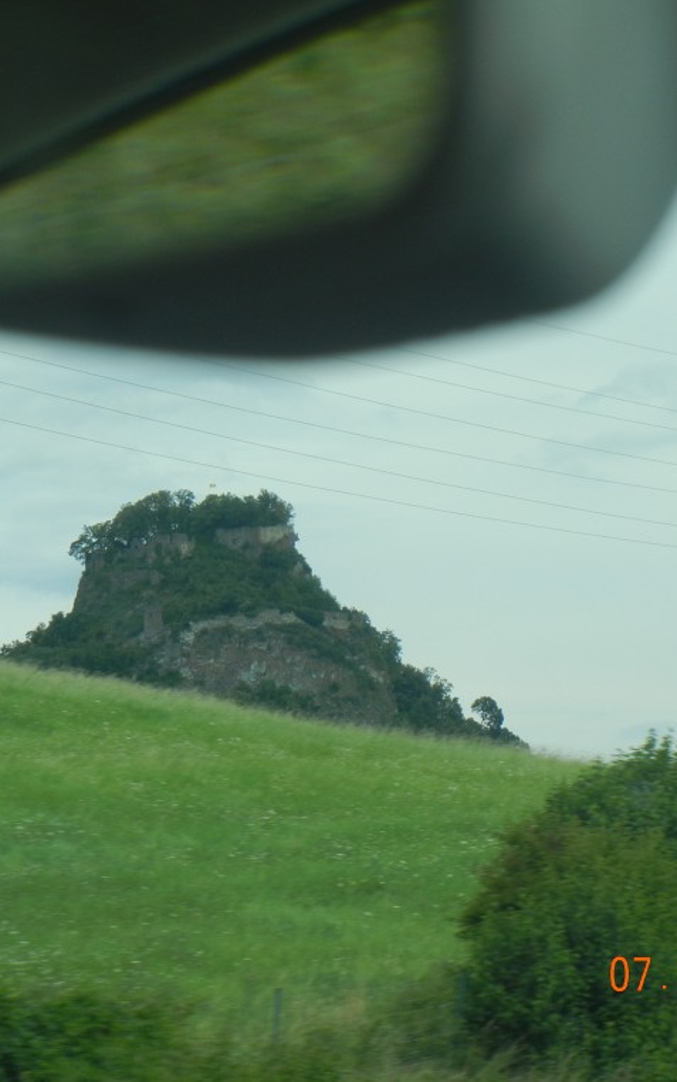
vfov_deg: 12.7
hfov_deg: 8.0
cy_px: 543
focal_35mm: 165
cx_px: 329
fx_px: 4870
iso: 160
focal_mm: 20.9
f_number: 9.2
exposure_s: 1/190
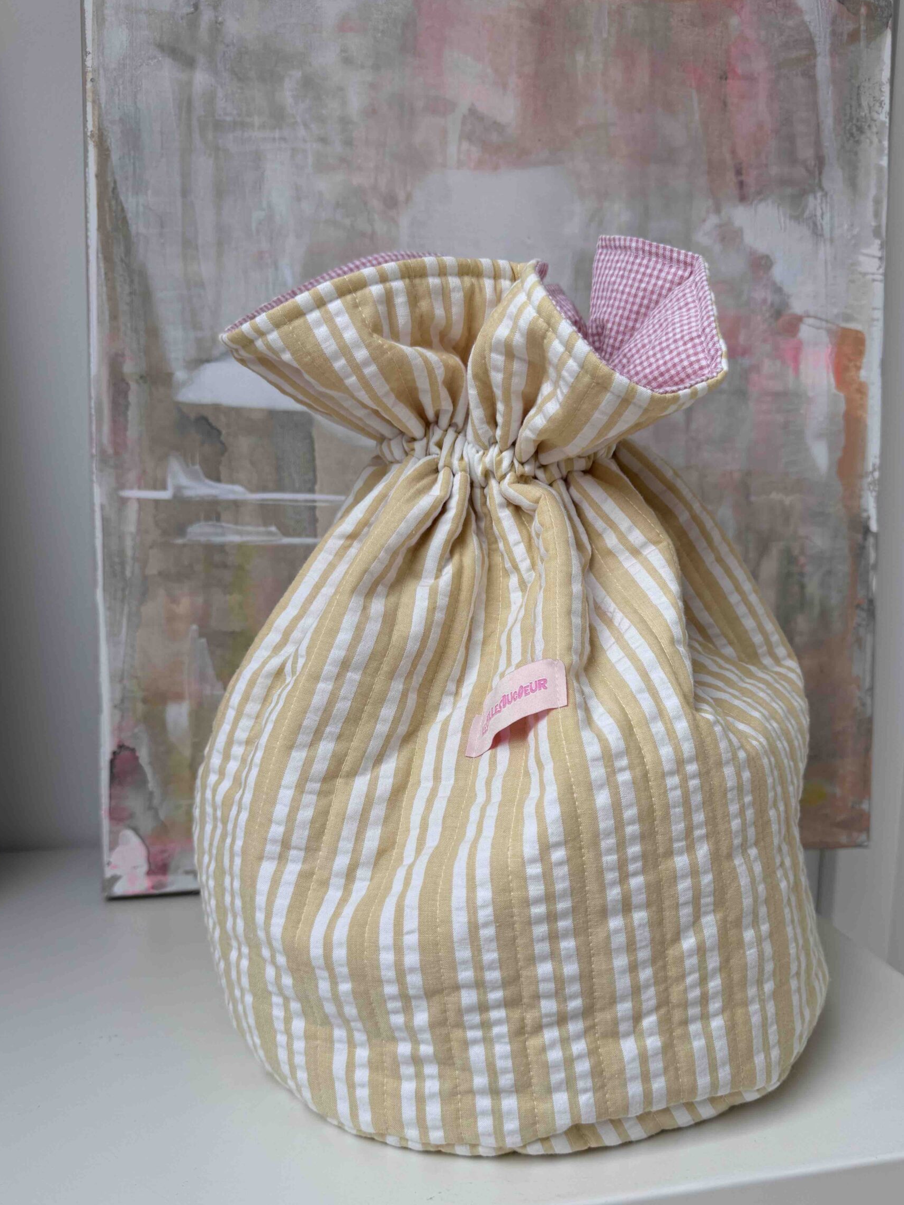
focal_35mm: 27
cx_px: 478
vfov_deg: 65.2
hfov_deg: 51.3
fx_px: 940
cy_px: 666
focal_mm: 6.76
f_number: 1.78
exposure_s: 1/842
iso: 80
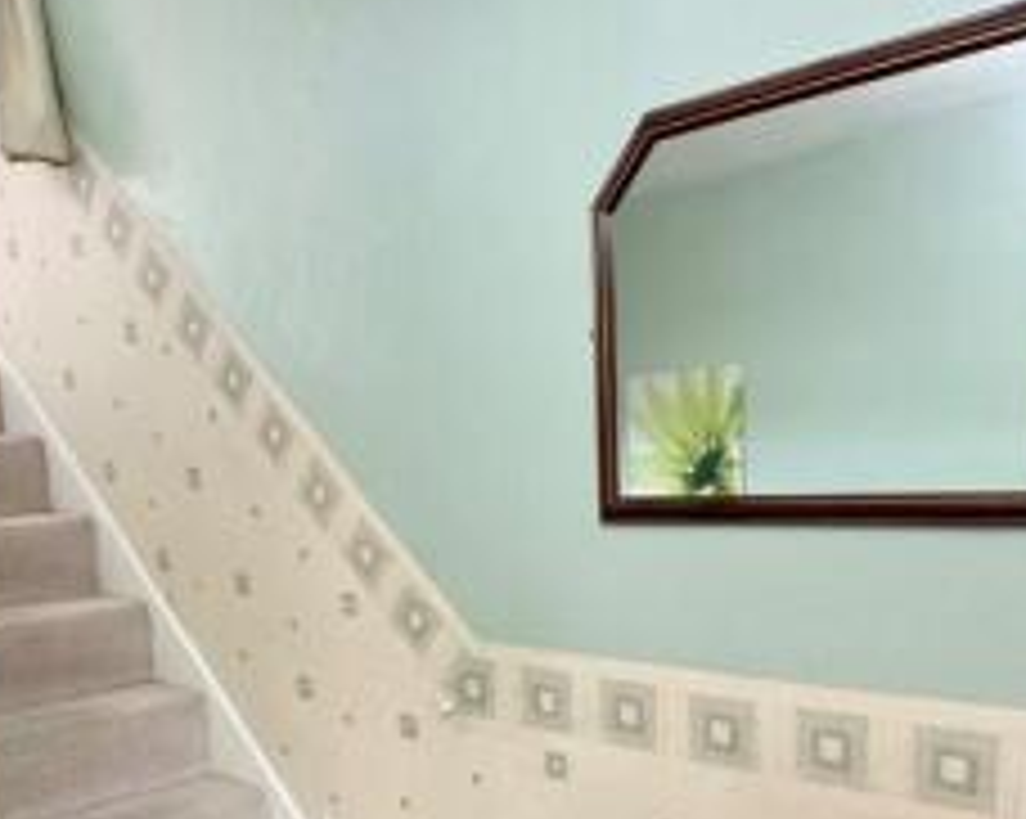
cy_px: 695
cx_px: 596
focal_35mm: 35
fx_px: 1062
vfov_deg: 39.9
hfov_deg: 51.3
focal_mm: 2.22
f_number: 2.2
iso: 640
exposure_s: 1/60
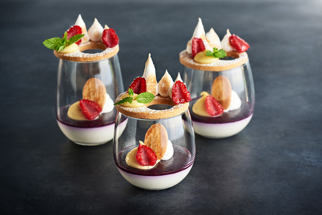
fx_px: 1342
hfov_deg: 13.7
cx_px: 161
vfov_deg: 9.2
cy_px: 108
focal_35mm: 150
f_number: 8
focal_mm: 150
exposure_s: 1/1.6
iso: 100
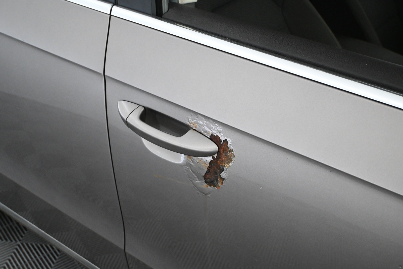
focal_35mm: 46
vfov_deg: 29.4
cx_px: 202
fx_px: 512
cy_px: 134
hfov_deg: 43.0
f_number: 4.8
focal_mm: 30.5
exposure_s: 1/80
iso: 3200
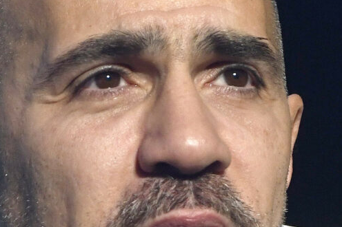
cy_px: 367
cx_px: 190
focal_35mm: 1032
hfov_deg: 2.0
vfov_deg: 1.3
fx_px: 9797
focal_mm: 200
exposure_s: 1/640
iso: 1250
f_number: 5
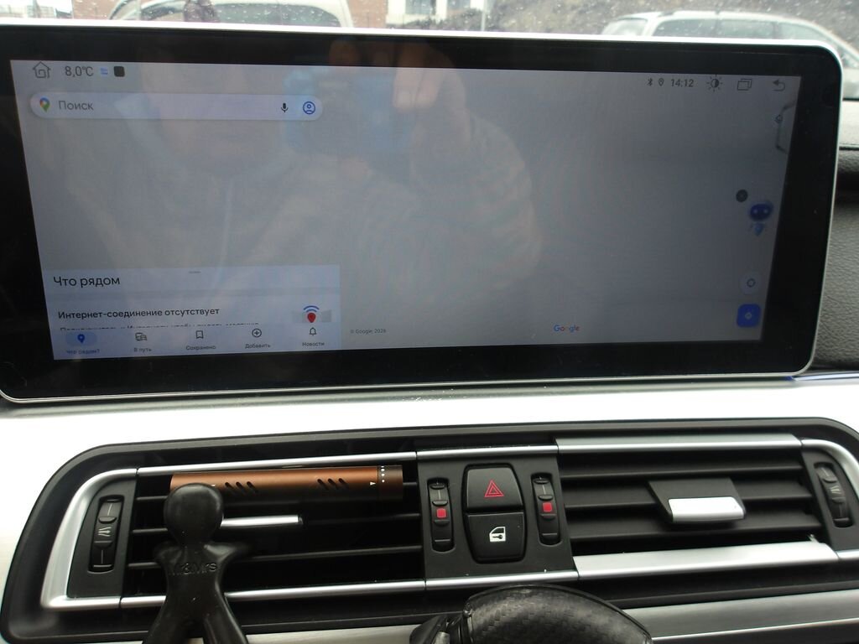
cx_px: 430
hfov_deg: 65.3
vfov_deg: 51.4
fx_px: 670
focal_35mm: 27
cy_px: 322
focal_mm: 4.9
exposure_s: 1/92
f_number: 3
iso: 100
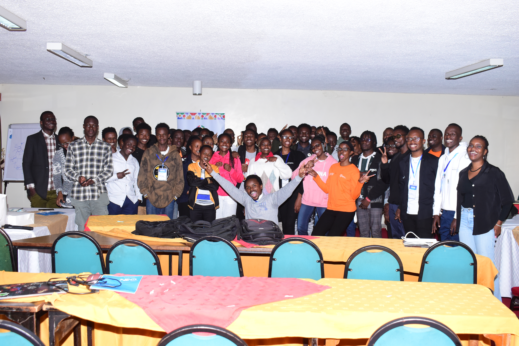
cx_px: 260
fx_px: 519
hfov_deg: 53.1
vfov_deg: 36.9
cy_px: 173
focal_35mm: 36
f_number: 5.6
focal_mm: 24
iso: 800
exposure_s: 1/200
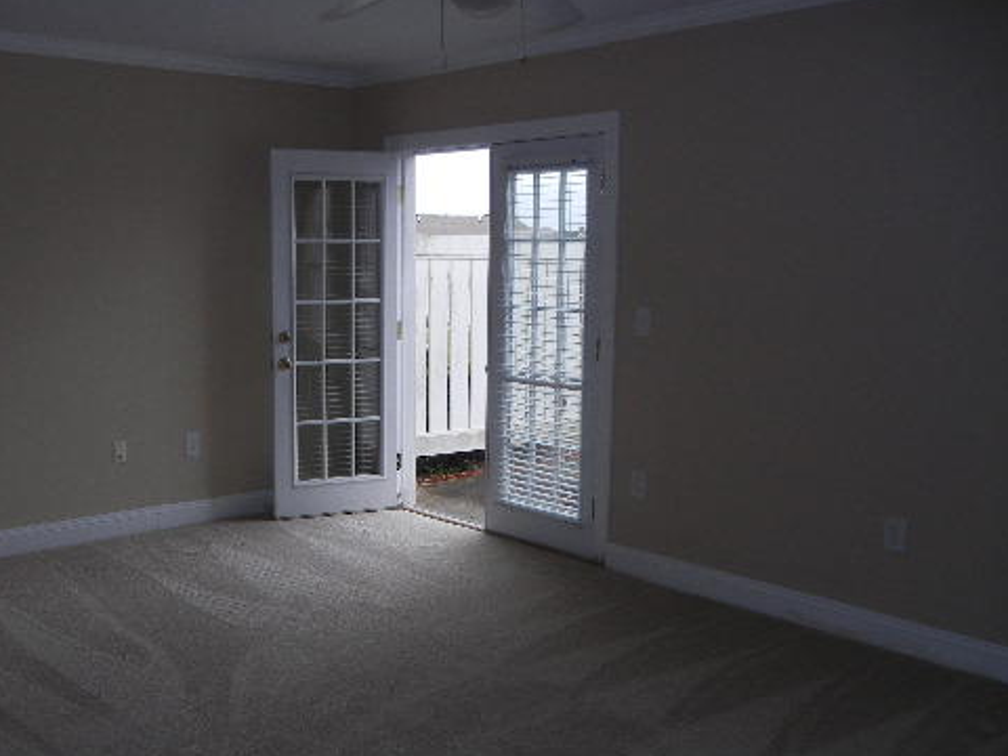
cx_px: 380
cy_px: 412
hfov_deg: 46.4
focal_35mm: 40
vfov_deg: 35.9
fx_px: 1165
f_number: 3.5
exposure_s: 1/328
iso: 160
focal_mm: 5.4
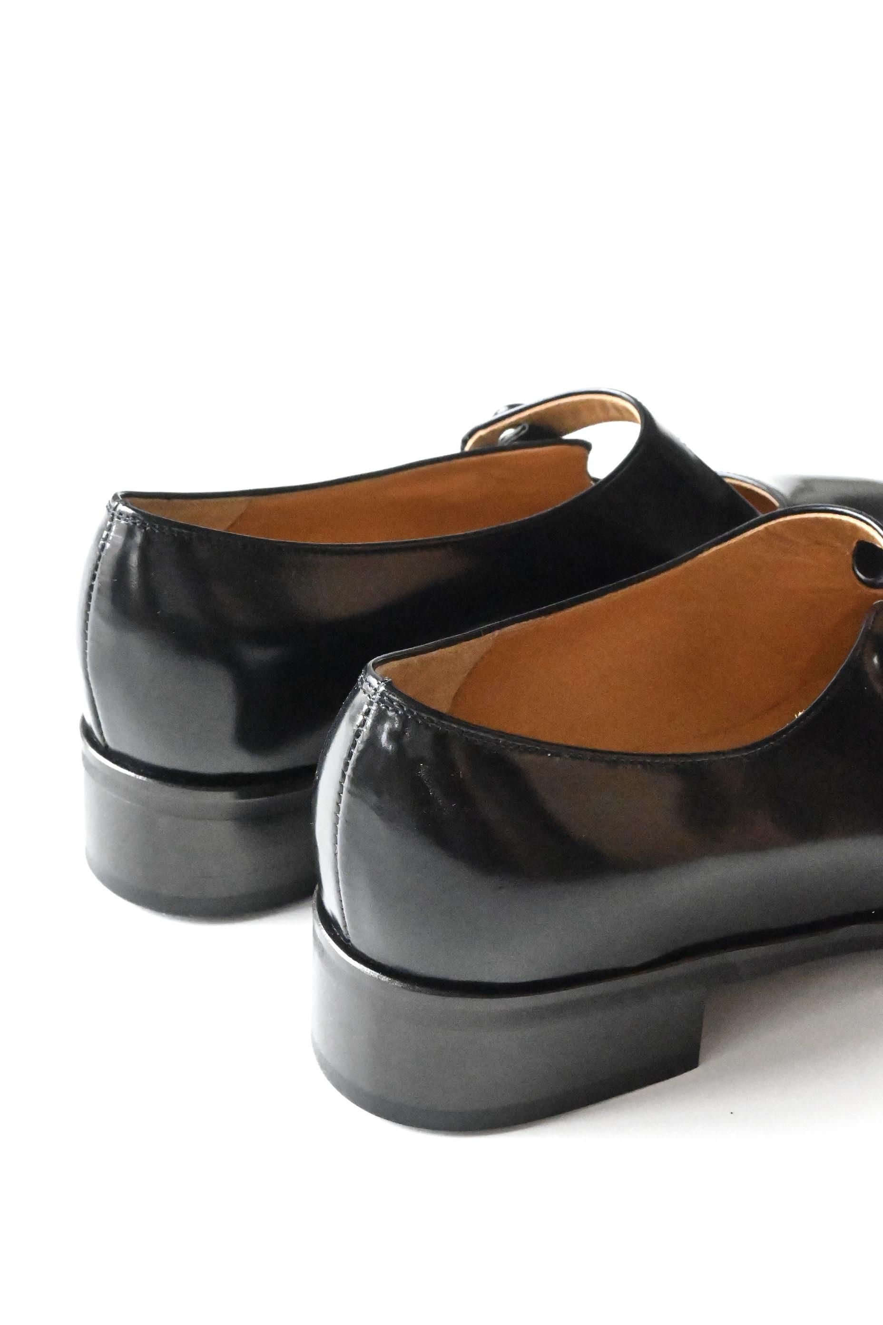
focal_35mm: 57
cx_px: 442
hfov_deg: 23.8
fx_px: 2097
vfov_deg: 35.1
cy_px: 662
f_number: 13
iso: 12800
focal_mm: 38
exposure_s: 1/640
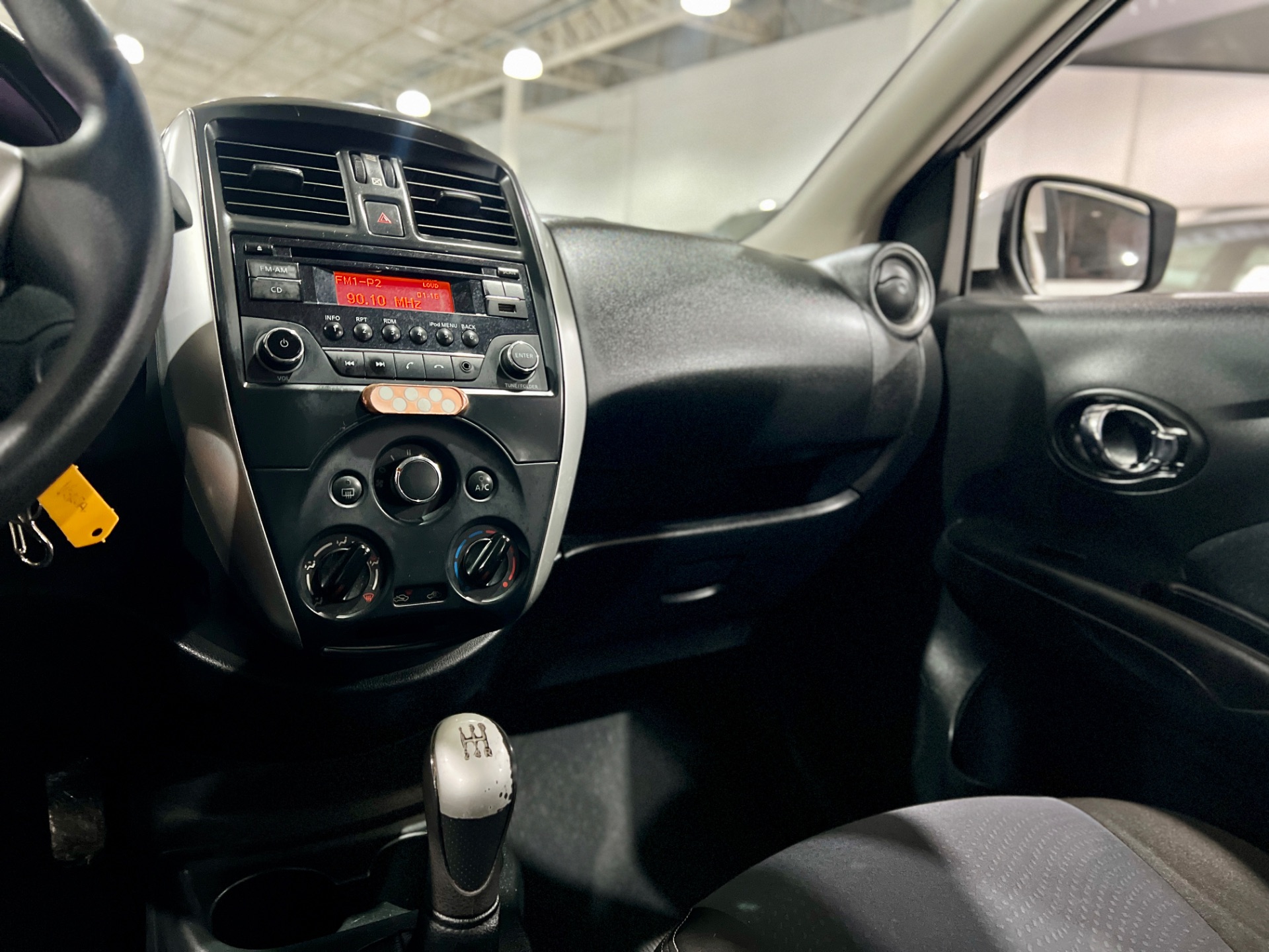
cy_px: 476
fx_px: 953
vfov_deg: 53.1
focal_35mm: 26
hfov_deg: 67.3
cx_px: 634
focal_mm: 5.7
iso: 500
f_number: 1.5
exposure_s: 1/30
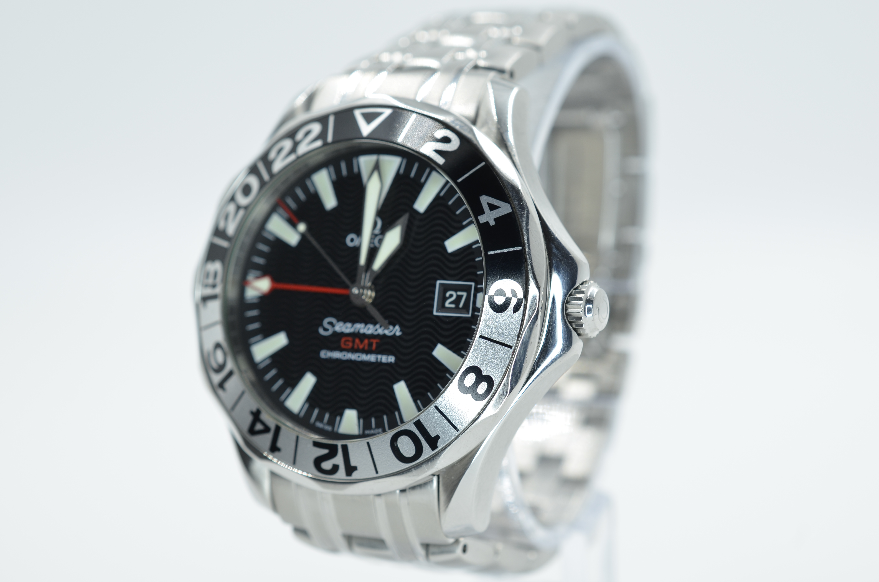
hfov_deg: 33.5
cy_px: 291
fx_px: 1462
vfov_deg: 22.5
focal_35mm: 60
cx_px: 440
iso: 160
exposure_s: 1/50
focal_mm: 40
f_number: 8
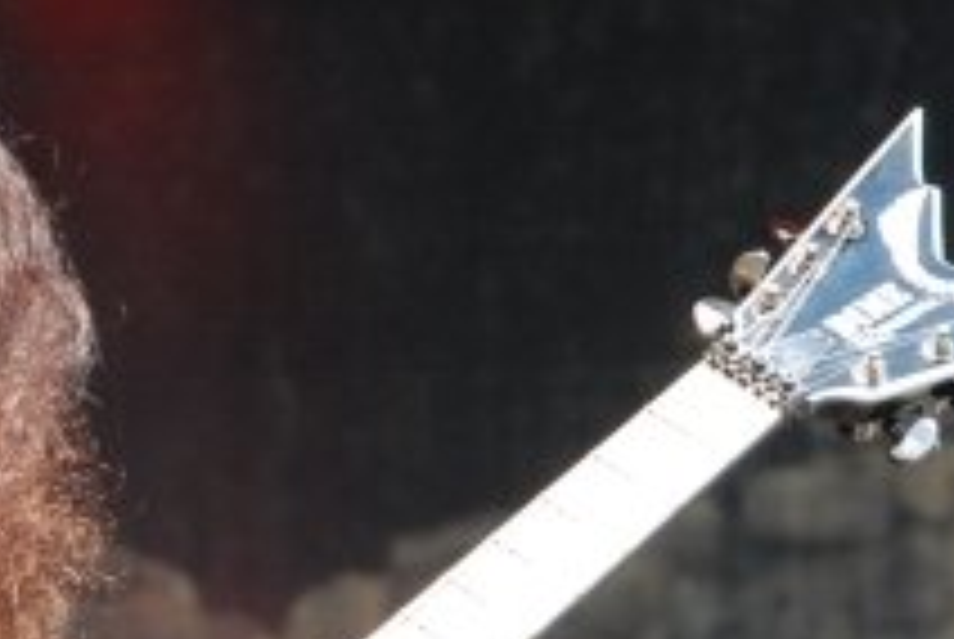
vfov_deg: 2.4
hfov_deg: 3.6
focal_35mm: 574
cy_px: 536
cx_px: -40
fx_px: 15227
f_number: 7.1
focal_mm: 105
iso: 800
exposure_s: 1/400
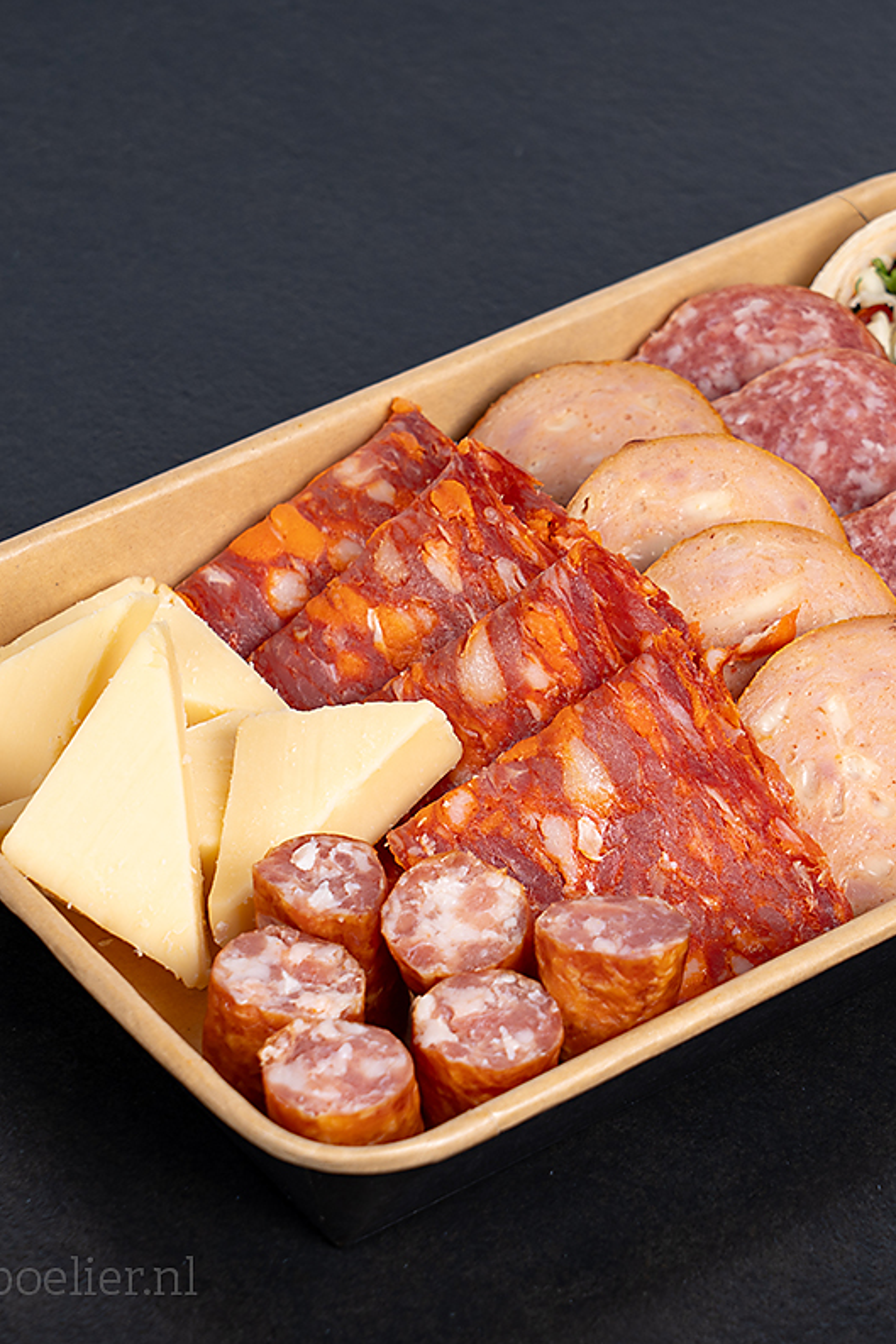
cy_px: 674
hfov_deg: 10.5
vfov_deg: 15.8
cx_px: 671
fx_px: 4855
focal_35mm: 130
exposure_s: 1/160
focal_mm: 86
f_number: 9
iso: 100
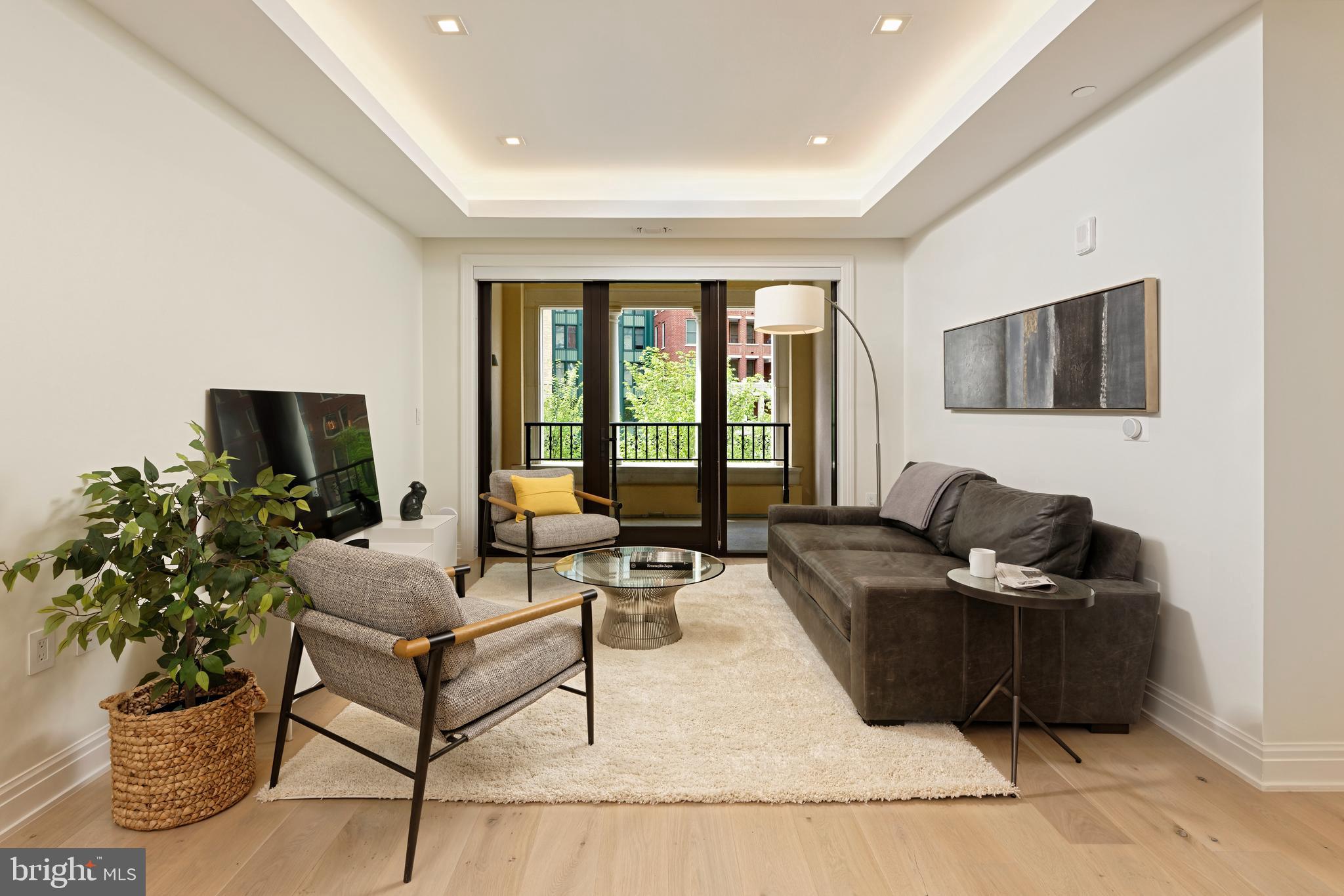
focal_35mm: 17
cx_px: 672
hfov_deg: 93.3
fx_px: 635
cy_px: 448
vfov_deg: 70.5
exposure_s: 1/20
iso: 250
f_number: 11
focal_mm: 17
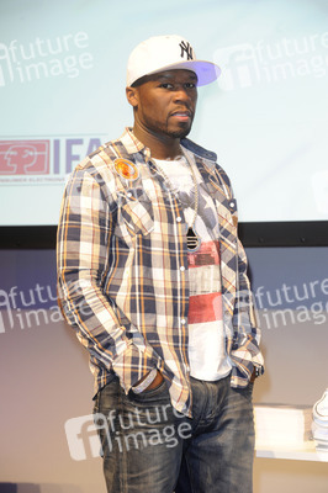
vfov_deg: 20.4
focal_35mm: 100
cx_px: 164
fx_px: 1369
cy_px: 246
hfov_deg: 13.7
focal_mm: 100
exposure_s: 1/100
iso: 1600
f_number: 5.6
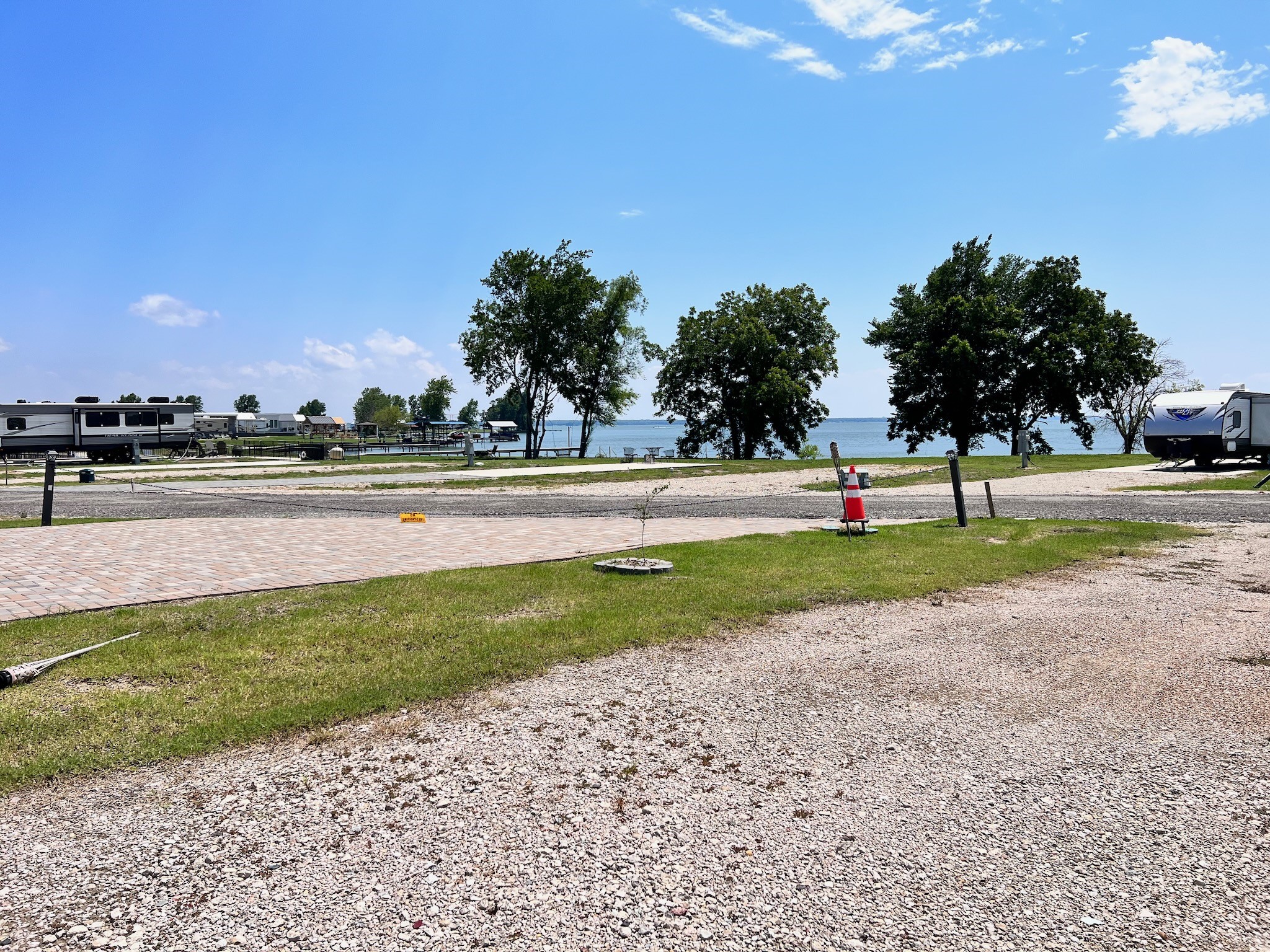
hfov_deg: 67.3
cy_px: 476
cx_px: 635
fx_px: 954
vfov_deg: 53.1
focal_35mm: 26
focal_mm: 5.7
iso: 50
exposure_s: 1/7463
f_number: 1.5
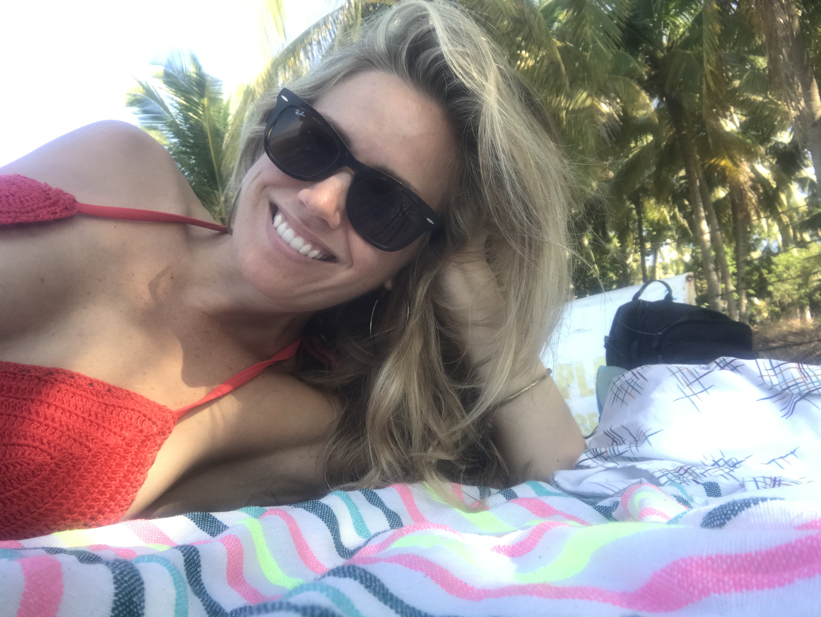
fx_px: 759
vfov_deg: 44.2
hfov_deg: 56.8
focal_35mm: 32
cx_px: 410
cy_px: 308
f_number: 2.2
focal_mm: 2.87
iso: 25
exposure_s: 1/125
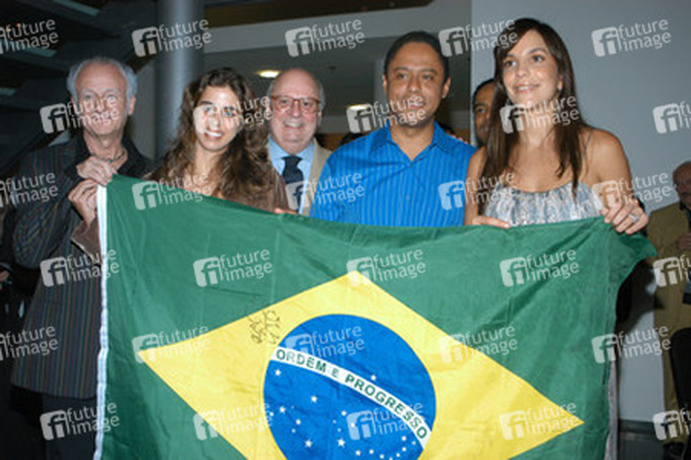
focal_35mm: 36
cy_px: 230
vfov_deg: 36.8
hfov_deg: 53.2
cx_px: 346
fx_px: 690
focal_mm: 24
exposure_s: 1/80
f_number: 10
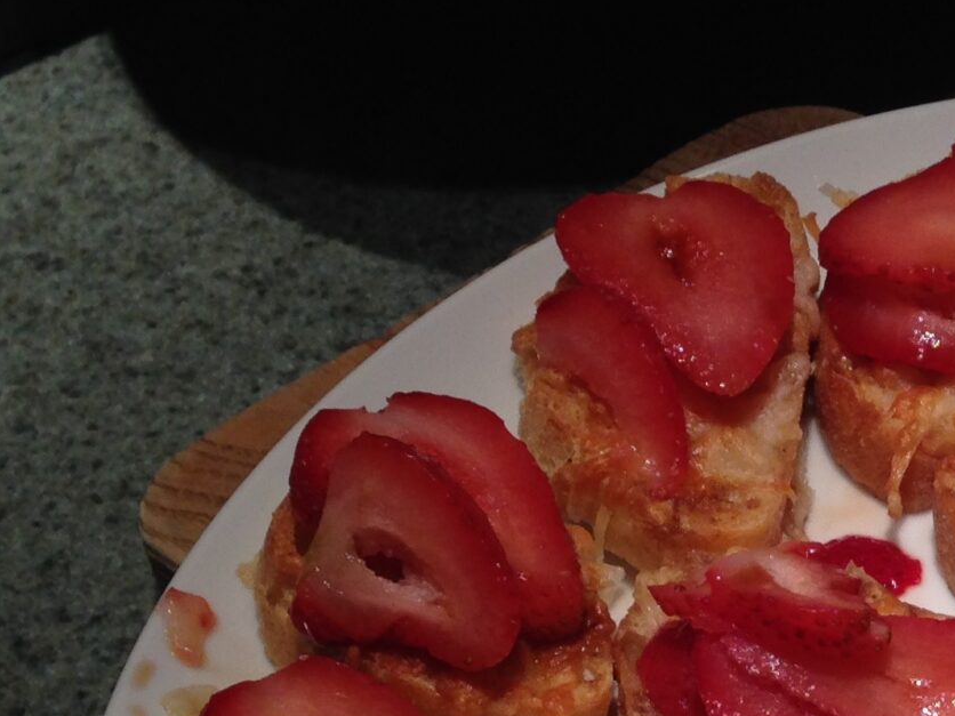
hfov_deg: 18.8
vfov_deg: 14.3
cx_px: 1003
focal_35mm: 101
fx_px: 2786
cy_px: 780
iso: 64
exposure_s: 1/120
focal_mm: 4.12
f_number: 2.4
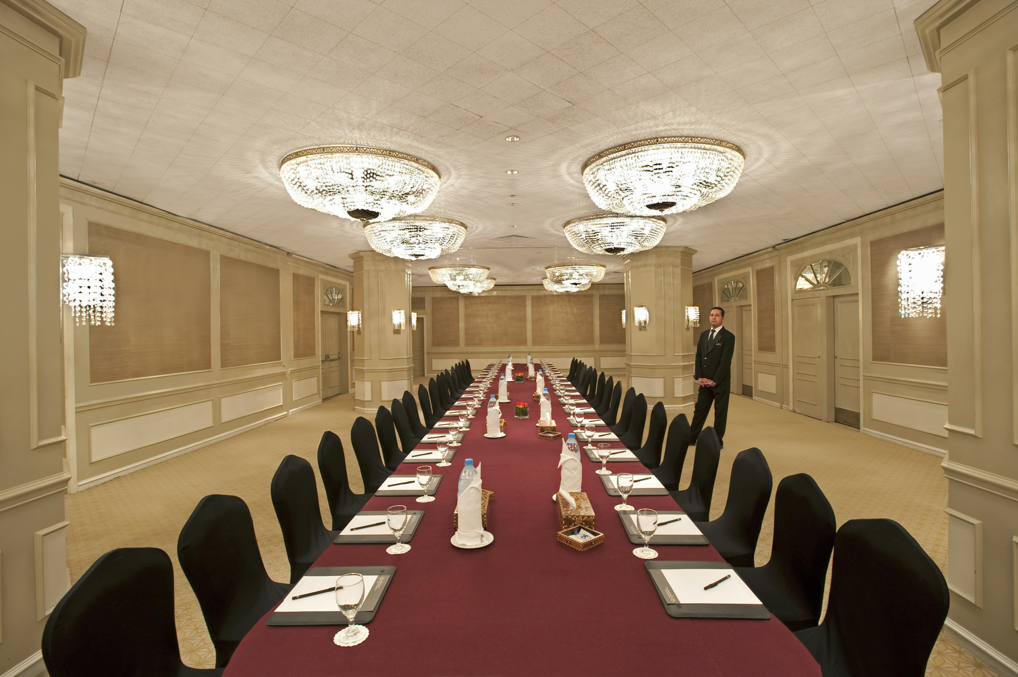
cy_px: 338
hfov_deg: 93.3
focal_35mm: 17
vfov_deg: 70.4
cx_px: 509
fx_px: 480
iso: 200
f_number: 11
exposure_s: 1
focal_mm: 17
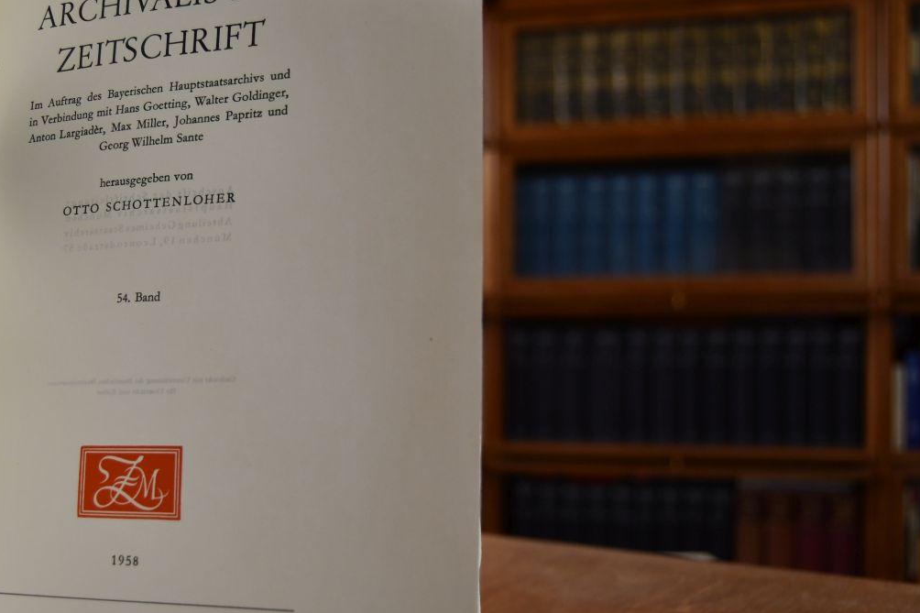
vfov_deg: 29.2
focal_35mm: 46
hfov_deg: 42.3
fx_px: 1175
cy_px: 353
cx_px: 323
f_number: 3.5
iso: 450
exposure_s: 1/250
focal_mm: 22
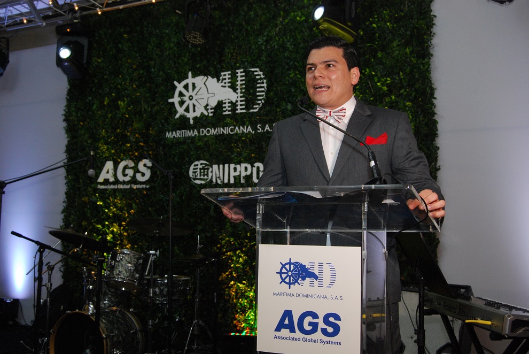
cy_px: 177
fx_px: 574
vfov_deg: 34.3
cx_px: 264
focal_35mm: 39
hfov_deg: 49.5
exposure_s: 1/80
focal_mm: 26
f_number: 4.2
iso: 800
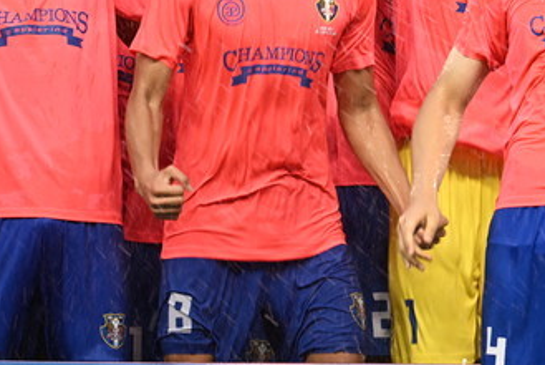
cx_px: 774
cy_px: 8
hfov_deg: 3.5
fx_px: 8834
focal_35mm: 583
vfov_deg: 2.4
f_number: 5
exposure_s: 1/200
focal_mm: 200
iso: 720
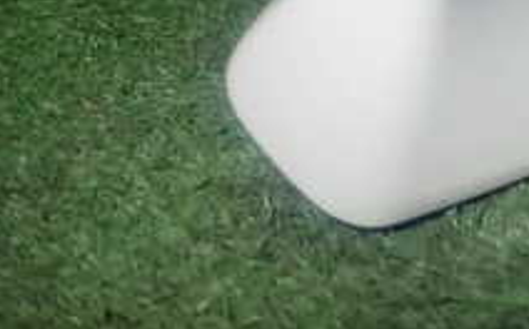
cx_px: 646
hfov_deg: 24.7
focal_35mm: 75
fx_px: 1080
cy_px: -80
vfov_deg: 16.5
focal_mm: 4.5
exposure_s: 1/30
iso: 200
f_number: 5.6
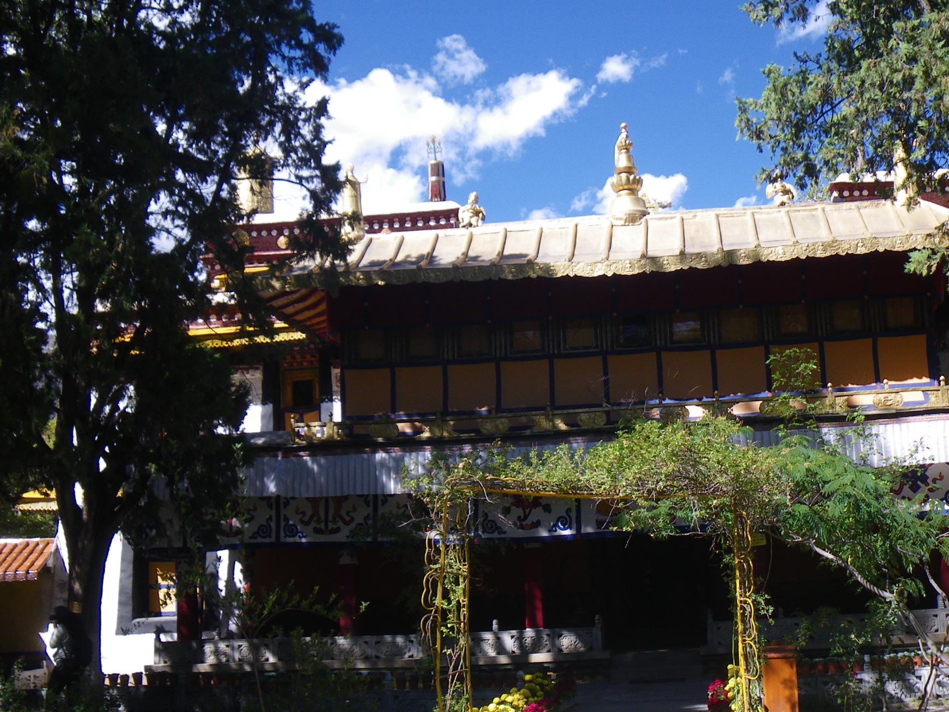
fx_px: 1151
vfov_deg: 34.2
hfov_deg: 44.2
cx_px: 622
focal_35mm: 42
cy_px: 426
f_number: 4.2
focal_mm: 5
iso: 50
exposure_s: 1/200
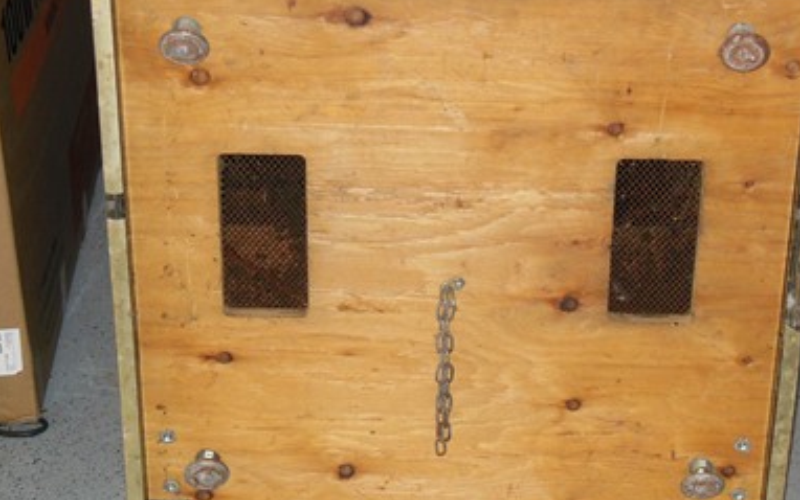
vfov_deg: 15.9
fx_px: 1788
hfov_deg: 25.2
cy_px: 266
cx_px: 465
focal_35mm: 82
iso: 400
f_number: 4.3
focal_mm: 11.7
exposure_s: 1/60
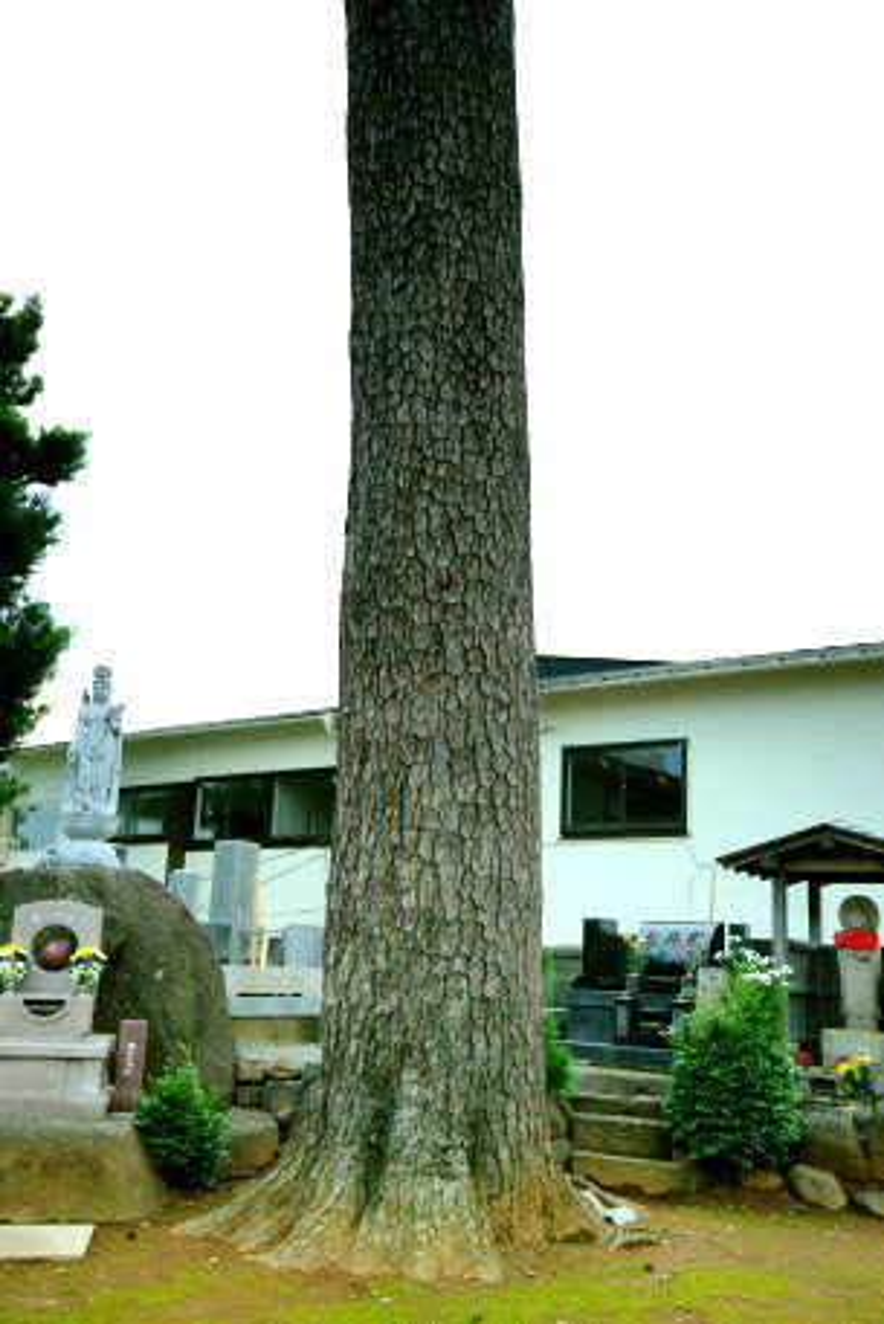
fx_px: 1288
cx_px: 442
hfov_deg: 37.9
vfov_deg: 54.4
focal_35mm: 35
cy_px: 662
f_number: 3.2
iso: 400
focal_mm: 35
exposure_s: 1/40
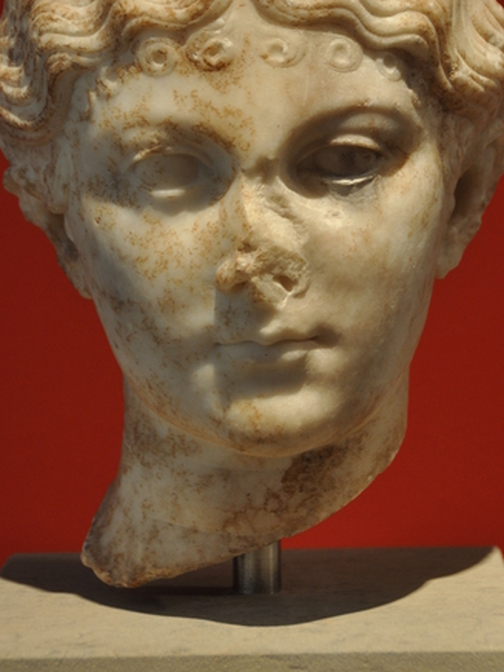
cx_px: 241
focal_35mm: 153
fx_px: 2970
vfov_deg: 12.9
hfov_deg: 9.7
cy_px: 210
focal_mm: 70
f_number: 5
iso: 500
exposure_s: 1/40
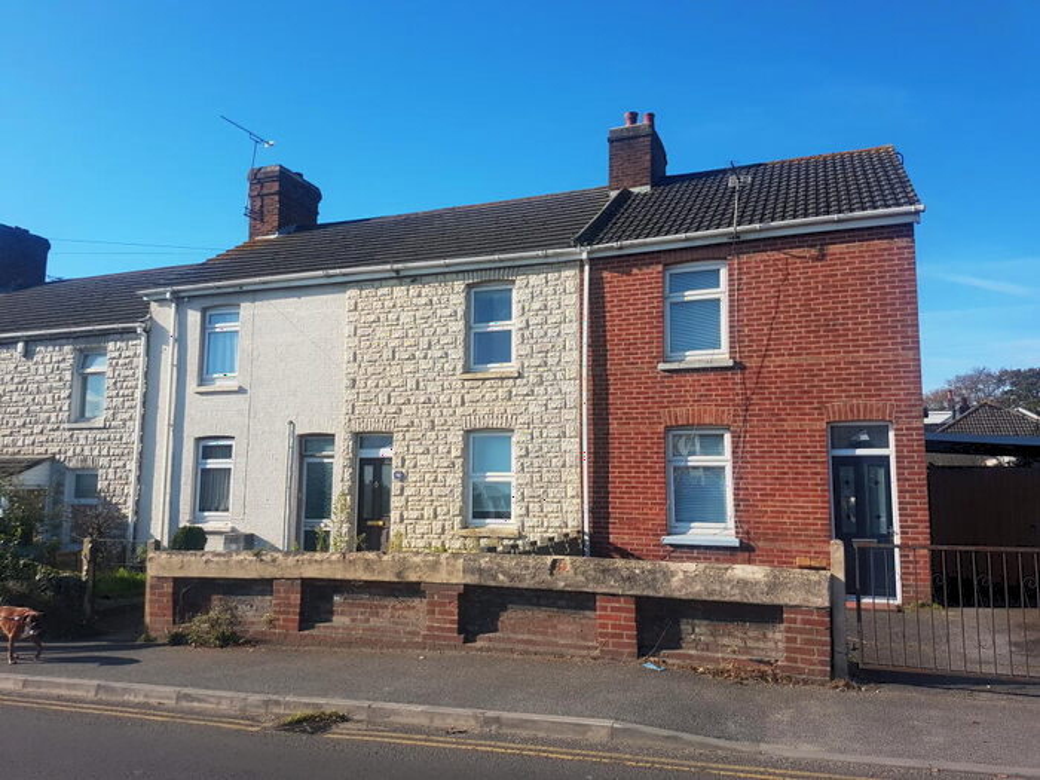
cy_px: 390
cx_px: 520
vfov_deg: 53.1
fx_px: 781
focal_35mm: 26
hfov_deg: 67.3
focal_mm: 4.2
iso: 40
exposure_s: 1/1564
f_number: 1.7
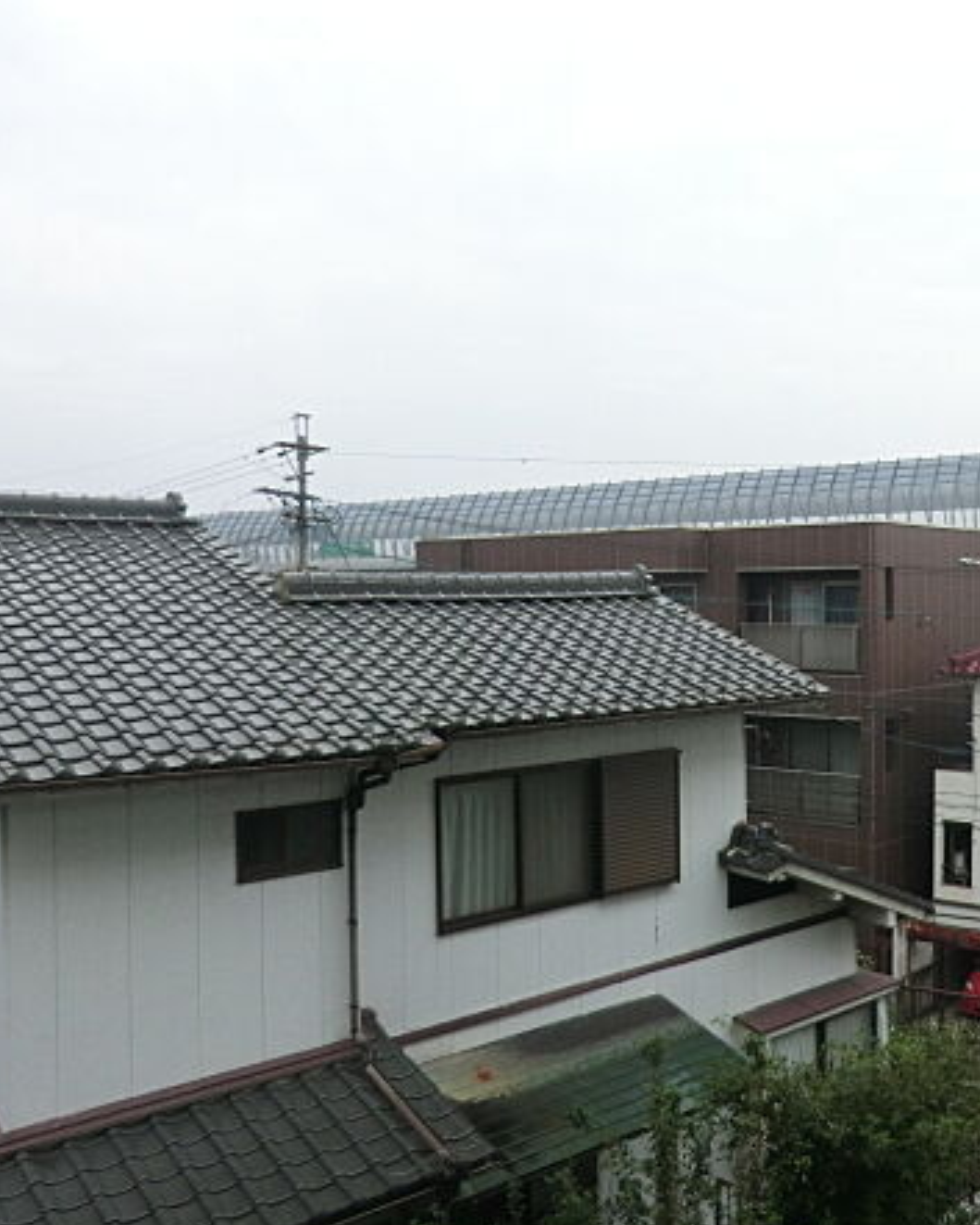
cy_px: 572
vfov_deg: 52.8
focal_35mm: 34
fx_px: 1232
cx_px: 722
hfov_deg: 42.2
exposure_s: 1/125
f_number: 3.2
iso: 80
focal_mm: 4.3
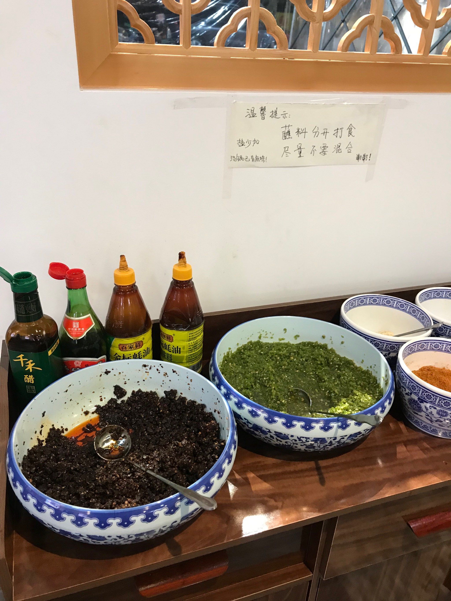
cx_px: 226
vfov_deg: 63.4
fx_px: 486
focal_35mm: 28
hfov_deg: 49.8
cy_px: 300
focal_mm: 3.99
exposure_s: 1/17
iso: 50
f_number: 1.8
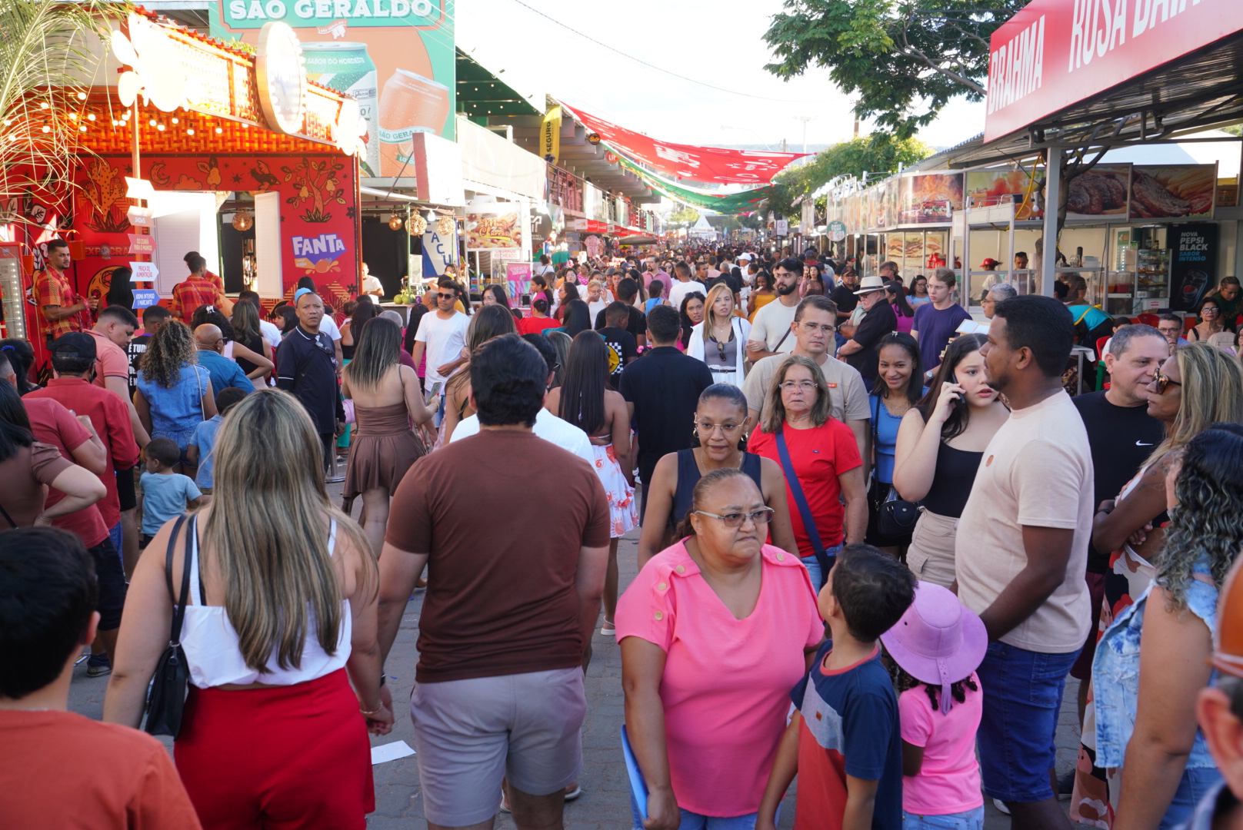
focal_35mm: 35
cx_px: 622
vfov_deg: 37.9
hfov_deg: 54.4
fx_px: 1209
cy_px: 415
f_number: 6.3
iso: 500
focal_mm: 35
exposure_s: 1/160
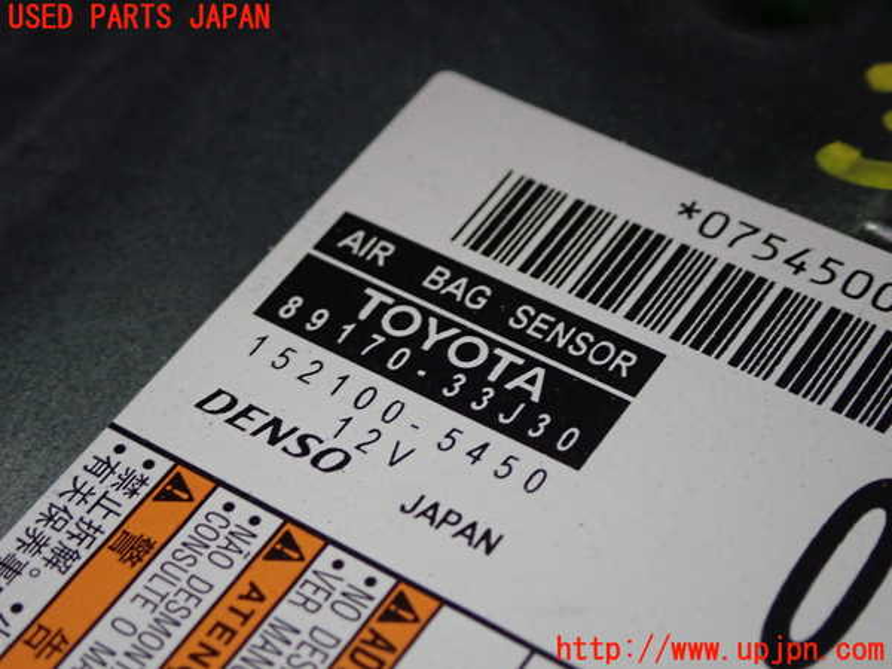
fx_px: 2268
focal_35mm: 88
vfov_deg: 16.8
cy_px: 334
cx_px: 446
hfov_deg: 22.3
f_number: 4.5
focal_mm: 15.66
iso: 400
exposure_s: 1/80
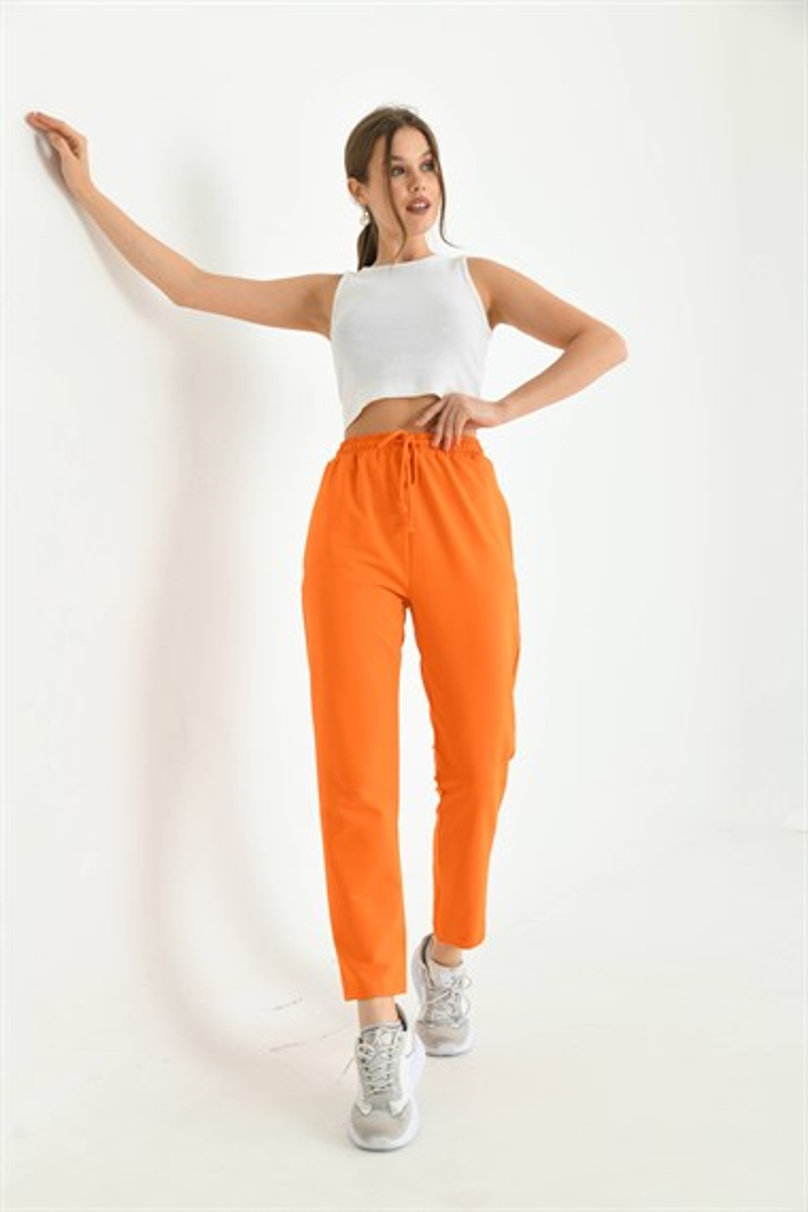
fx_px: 1414
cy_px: 606
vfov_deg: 46.4
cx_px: 404
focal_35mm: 42
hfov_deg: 31.9
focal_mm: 42
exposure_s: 1/125
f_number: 5.6
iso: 160
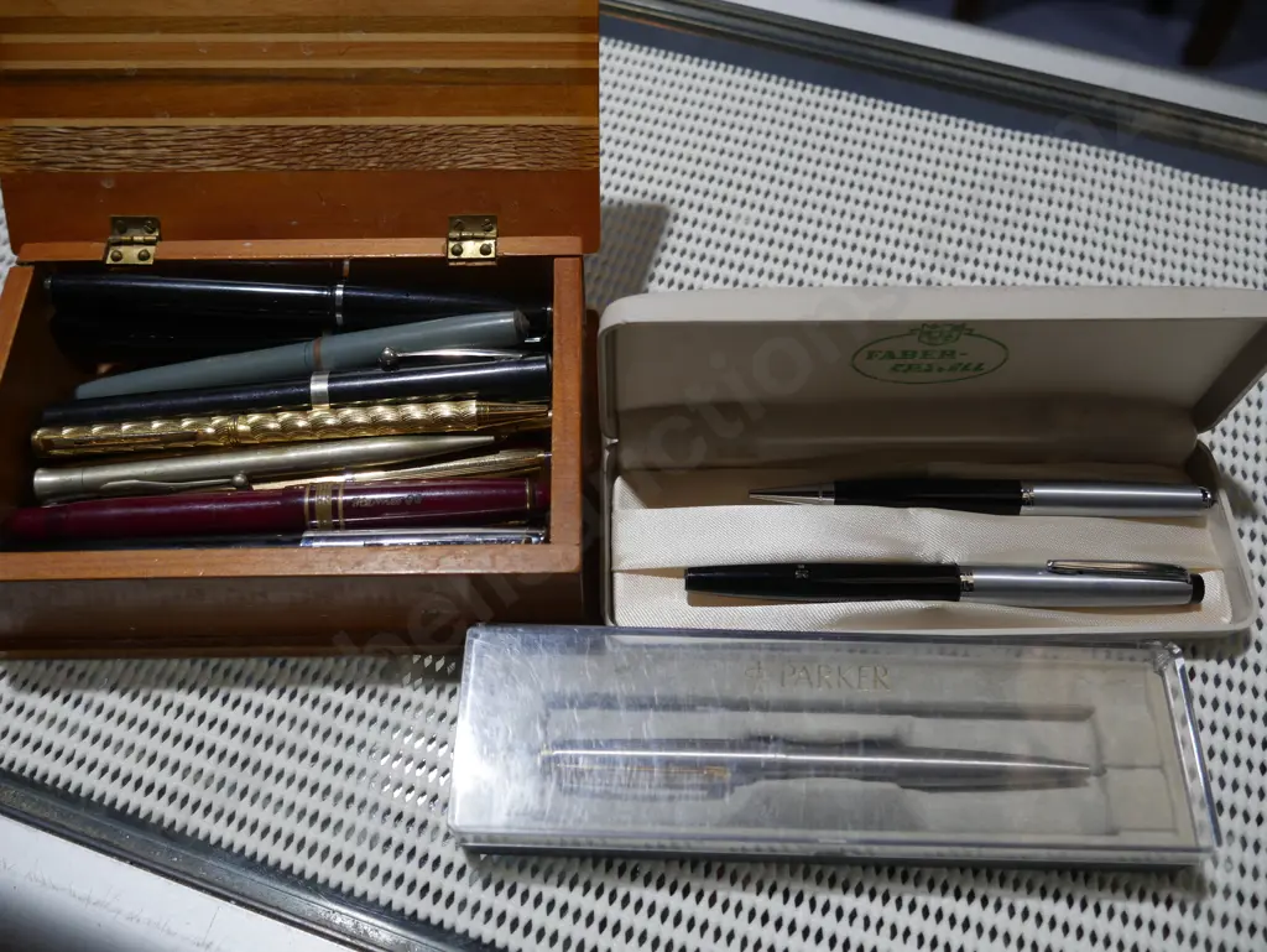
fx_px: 1172
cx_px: 634
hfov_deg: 56.8
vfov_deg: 44.2
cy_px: 476
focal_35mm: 32
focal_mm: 16
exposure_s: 1/125
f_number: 3.6
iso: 200
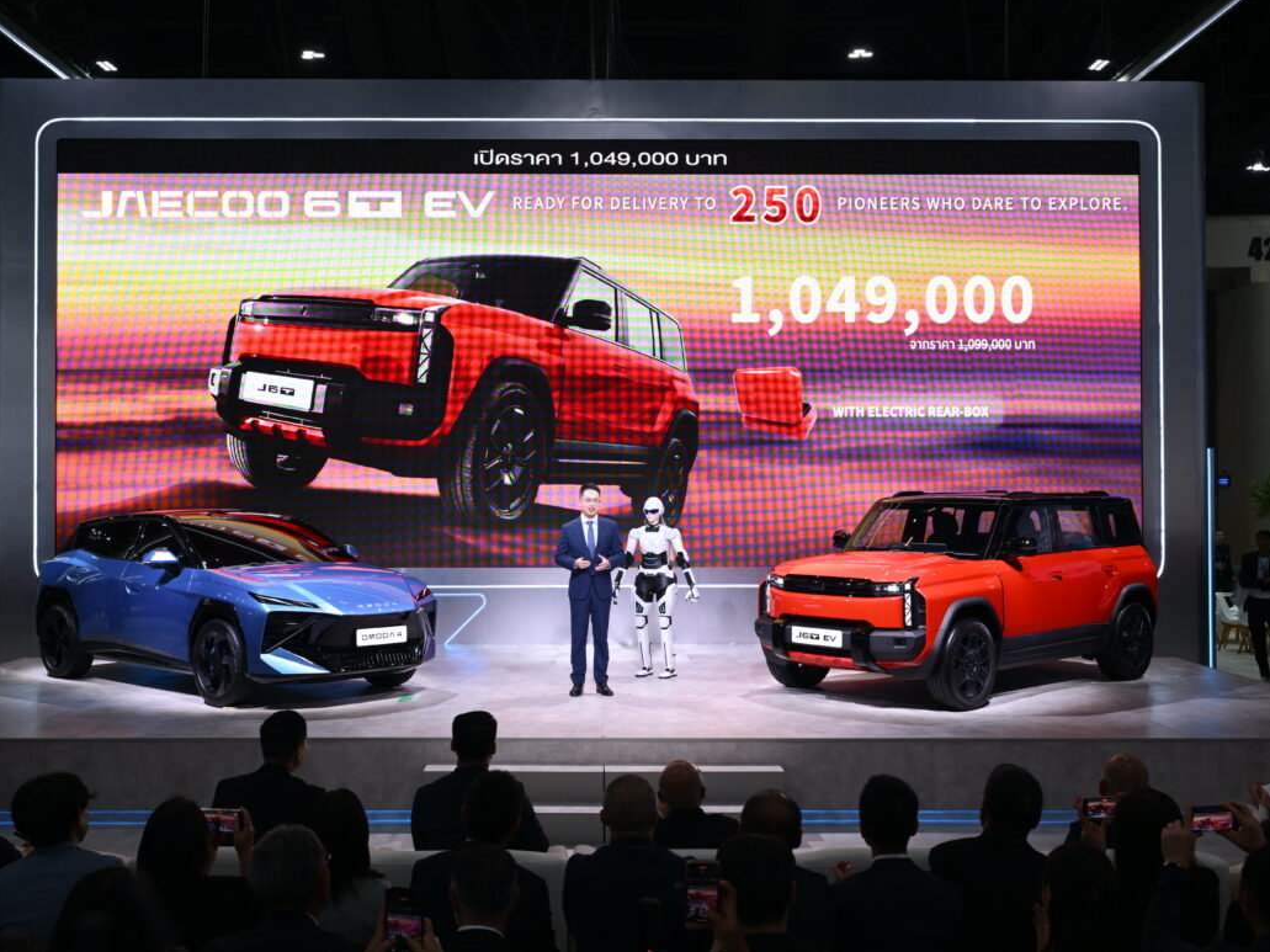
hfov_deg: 50.7
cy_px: 474
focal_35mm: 37
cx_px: 600
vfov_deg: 39.1
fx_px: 1341
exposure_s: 1/100
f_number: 6.3
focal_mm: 33.5
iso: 320
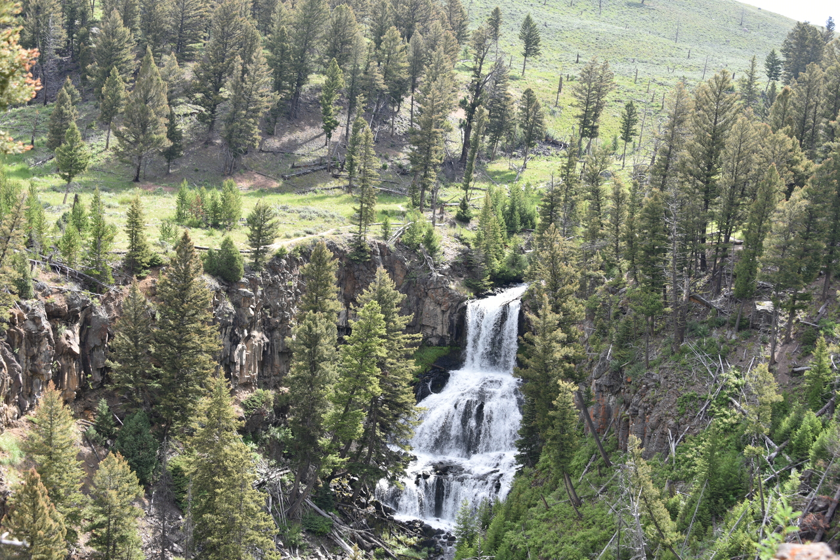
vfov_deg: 28.1
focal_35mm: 48
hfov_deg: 41.1
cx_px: 420
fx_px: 1120
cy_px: 280
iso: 100
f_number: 5.6
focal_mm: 48
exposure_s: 1/125
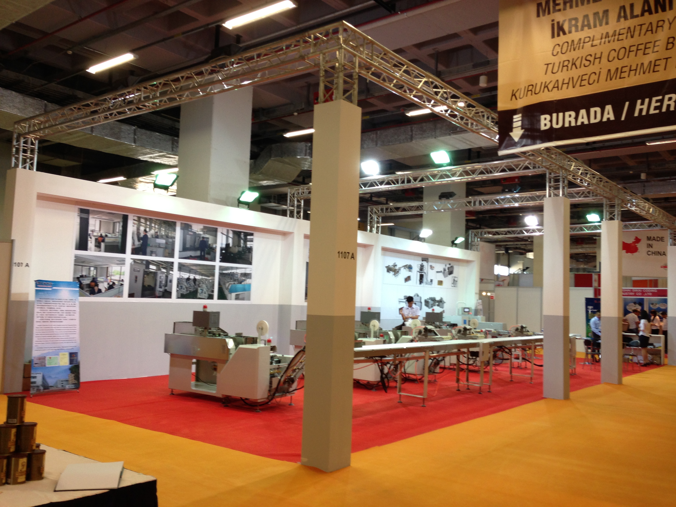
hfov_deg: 55.4
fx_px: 644
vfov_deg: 42.9
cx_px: 338
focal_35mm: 33
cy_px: 254
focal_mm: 4.13
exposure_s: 1/40
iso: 64
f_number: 2.4
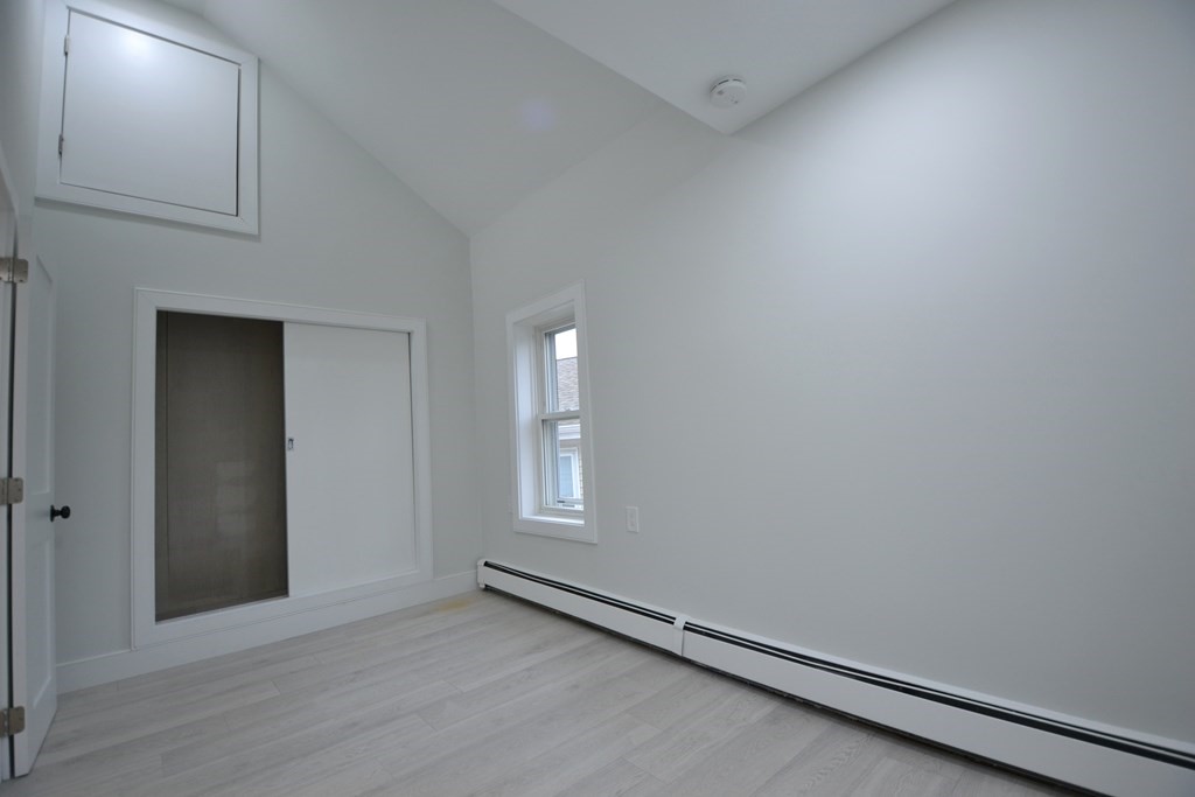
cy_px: 398
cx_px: 598
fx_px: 498
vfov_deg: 77.3
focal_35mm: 15
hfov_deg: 100.4
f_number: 4
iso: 400
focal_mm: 10
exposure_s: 1/60
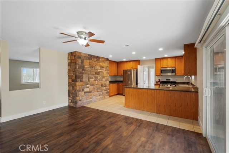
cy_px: 76
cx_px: 114
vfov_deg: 73.8
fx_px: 102
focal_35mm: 16
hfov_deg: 96.7
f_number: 22
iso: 250
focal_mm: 16
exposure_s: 2.5
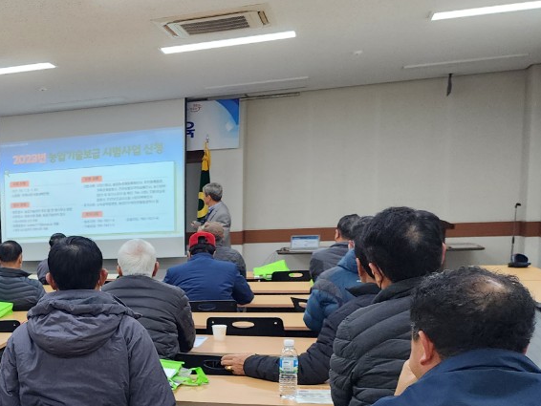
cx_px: -33
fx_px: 813
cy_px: 344
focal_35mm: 52
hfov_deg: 32.9
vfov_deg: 27.3
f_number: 1.8
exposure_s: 1/120
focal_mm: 6.4
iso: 250
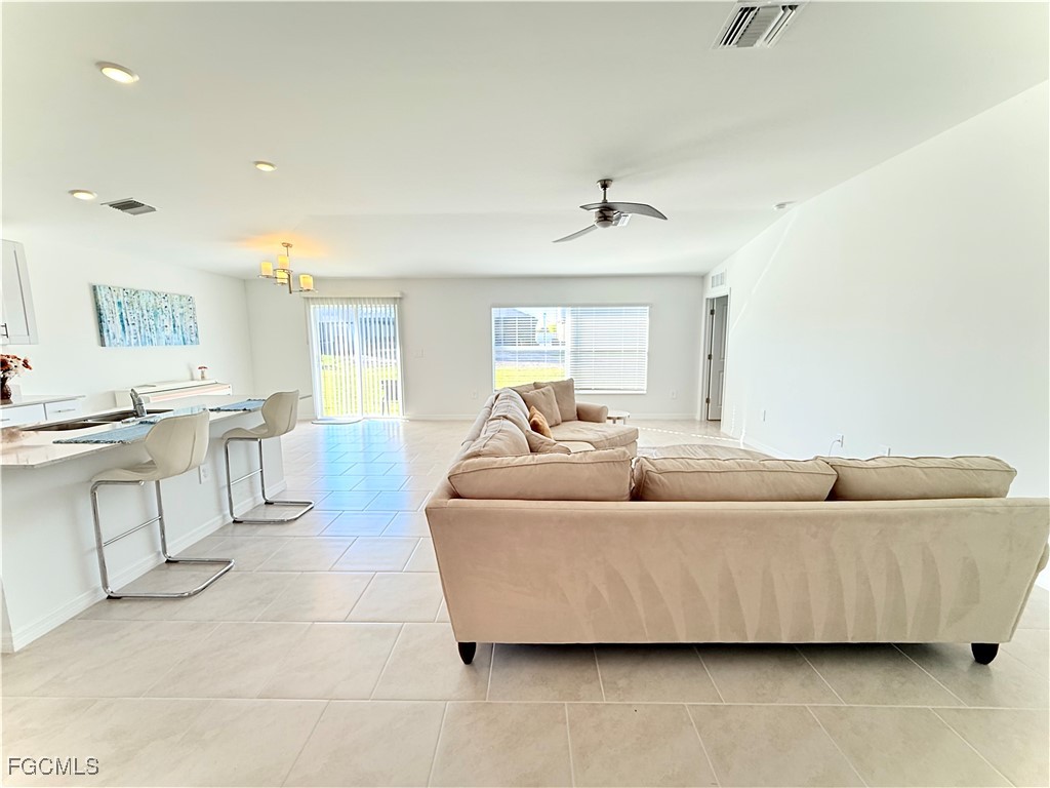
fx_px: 425
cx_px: 525
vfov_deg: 85.7
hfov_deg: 102.1
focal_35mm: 14
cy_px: 394
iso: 80
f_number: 2.2
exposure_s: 1/99
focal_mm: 2.22
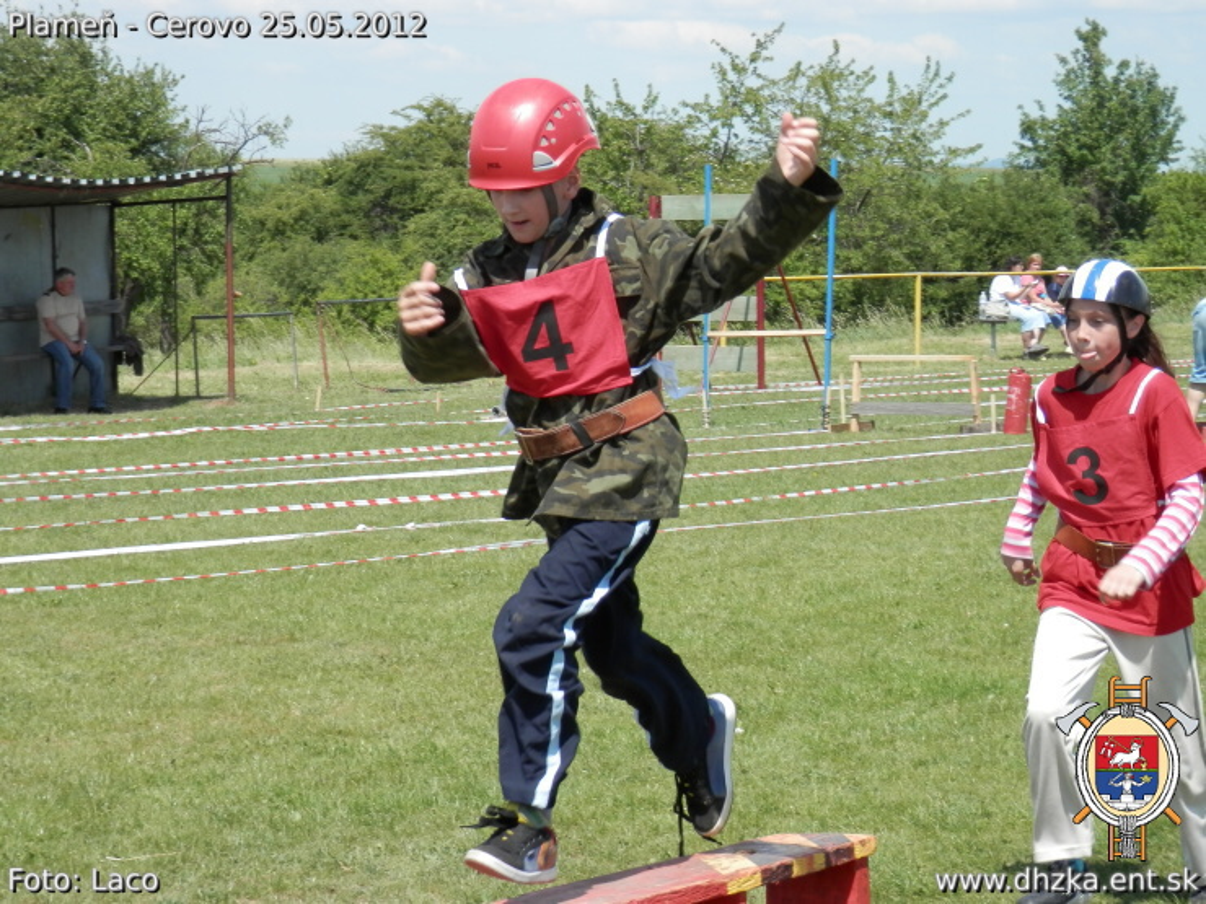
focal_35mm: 106
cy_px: 452
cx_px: 603
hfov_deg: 18.5
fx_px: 3693
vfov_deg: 14.0
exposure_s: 1/320
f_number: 5
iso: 80
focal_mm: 19
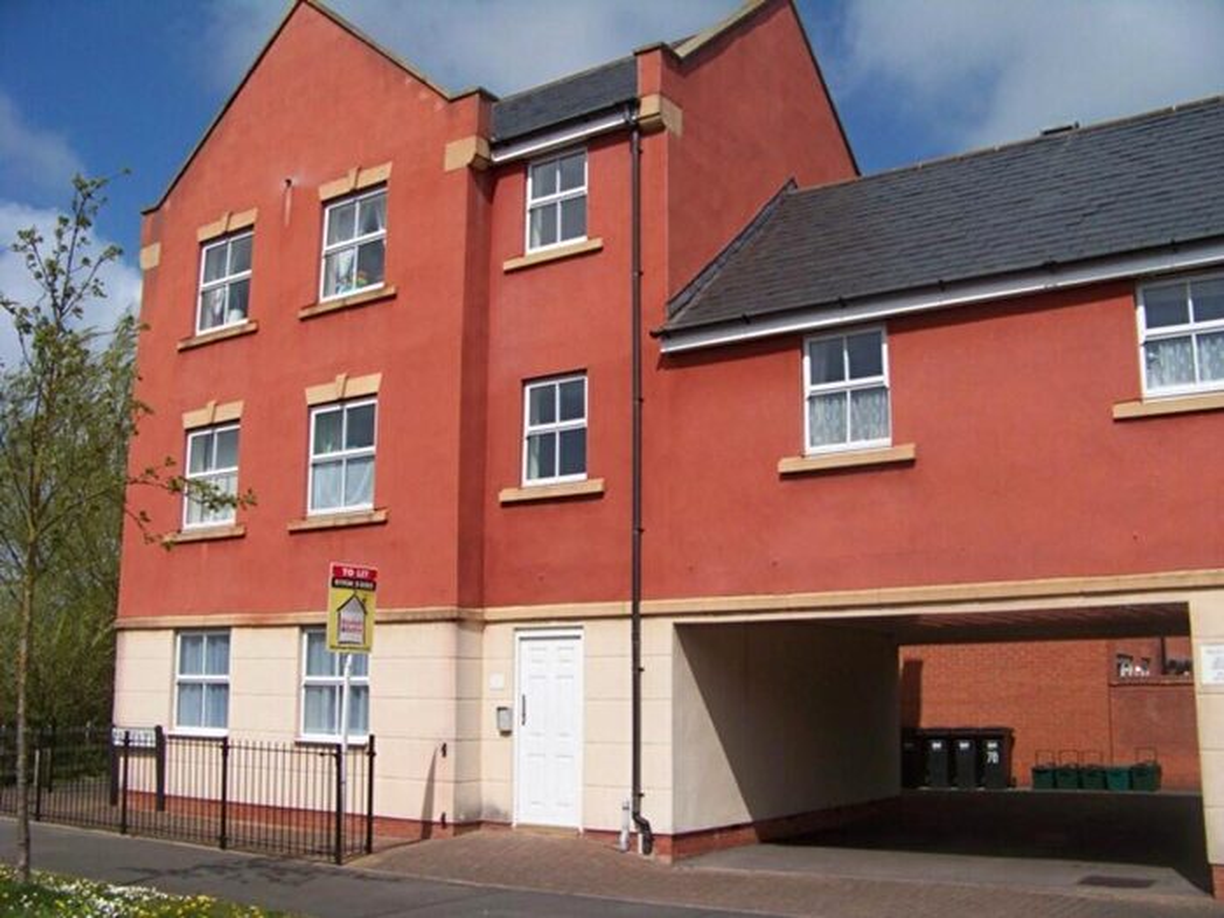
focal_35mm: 36
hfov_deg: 51.4
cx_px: 612
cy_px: 459
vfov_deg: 39.7
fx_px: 1273
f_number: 4
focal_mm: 5.85
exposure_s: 1/1250
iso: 66
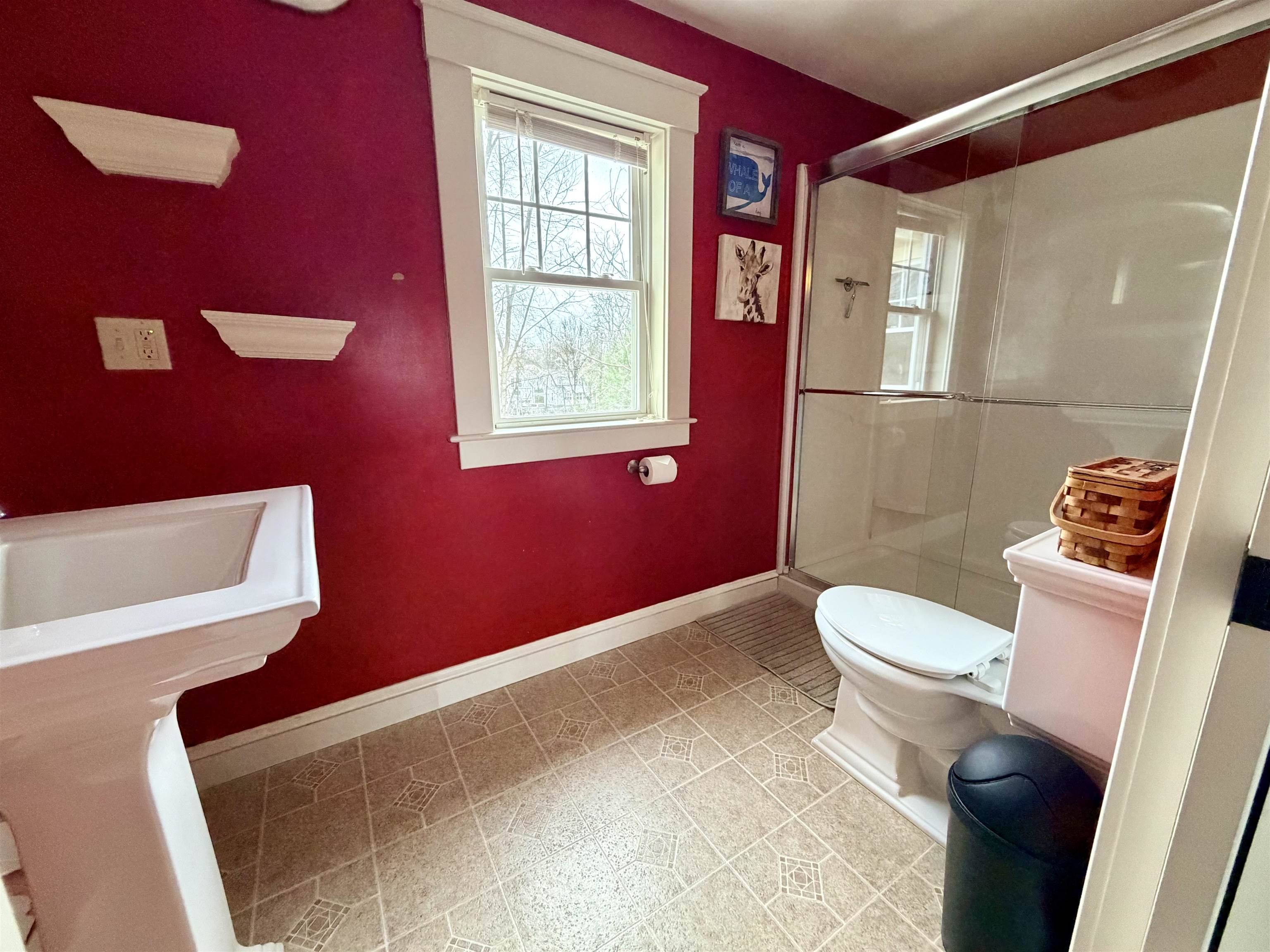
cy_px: 476
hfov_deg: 102.1
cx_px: 635
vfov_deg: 85.7
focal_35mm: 14
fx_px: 514
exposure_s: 1/60
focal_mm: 2.22
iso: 500
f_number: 2.2
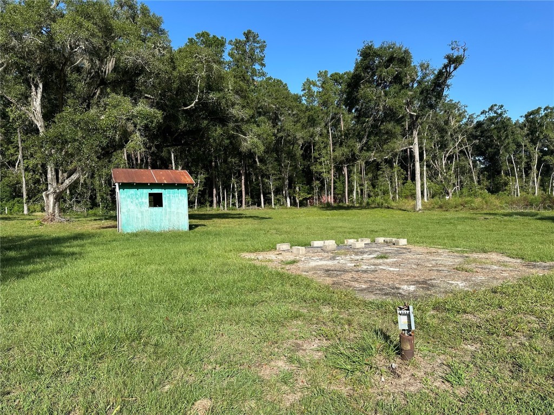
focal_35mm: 24
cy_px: 208
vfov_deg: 56.8
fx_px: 384
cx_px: 277
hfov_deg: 71.6
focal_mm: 6.86
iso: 80
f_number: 1.78
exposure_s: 1/2882
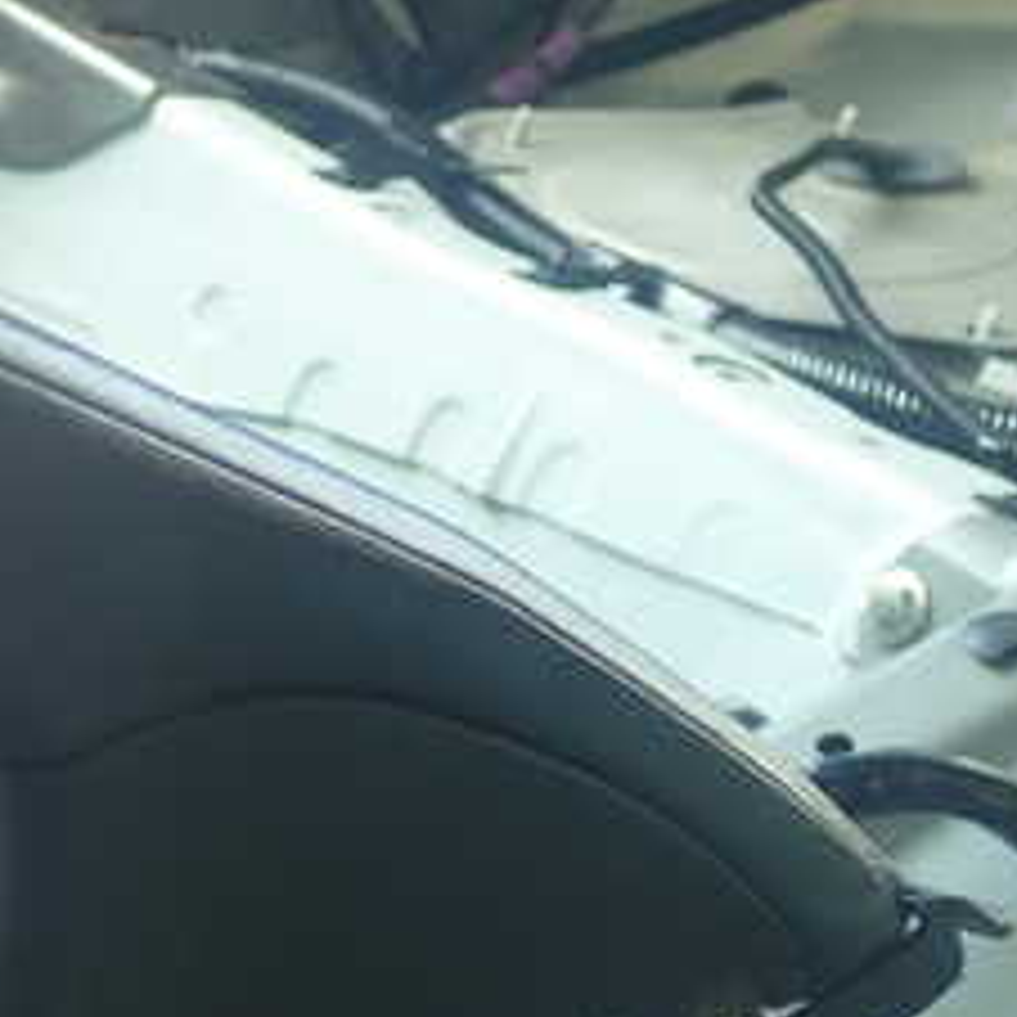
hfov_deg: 21.3
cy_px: 684
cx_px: -238
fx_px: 2493
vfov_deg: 23.0
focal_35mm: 75
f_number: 2.4
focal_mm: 5.87
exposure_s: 1/50
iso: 200
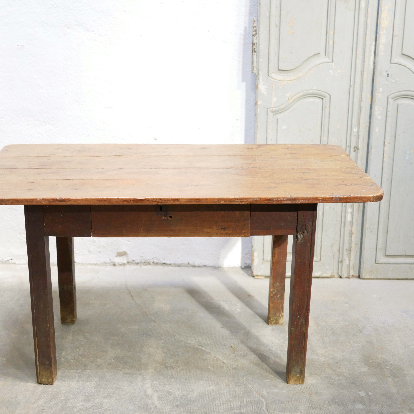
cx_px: 178
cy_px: 207
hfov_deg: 35.3
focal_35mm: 48
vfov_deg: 35.4
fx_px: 649
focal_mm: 20
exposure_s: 1/60
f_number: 1.7
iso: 1000
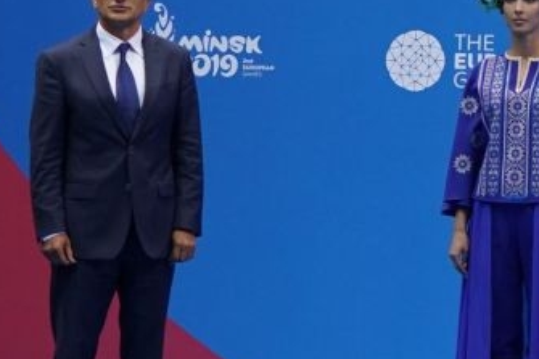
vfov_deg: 3.7
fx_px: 5627
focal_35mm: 376
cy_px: 158
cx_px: 1401
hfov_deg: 5.3
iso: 1250
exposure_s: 1/1000
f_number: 2.8
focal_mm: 70
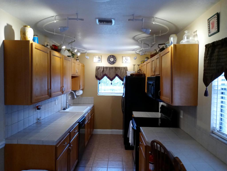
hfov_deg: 63.4
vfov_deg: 49.7
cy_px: 86
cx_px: 114
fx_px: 184
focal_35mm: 28
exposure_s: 1/30
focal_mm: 3.61
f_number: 1.8
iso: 200
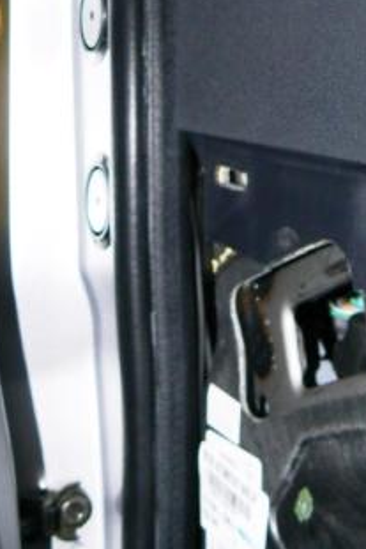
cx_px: 357
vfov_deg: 26.3
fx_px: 1175
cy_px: 328
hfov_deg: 17.3
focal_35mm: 77
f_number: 2.8
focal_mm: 6
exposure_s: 1/30
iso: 100
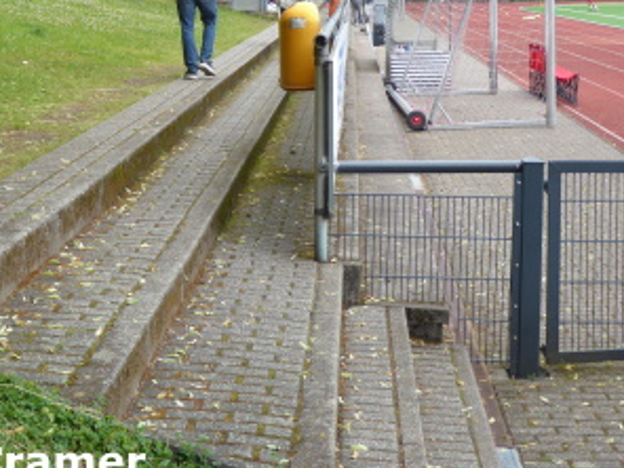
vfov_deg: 19.3
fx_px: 1370
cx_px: 217
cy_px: 139
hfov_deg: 25.5
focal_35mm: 76
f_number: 4.1
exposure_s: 1/100
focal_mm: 9
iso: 80
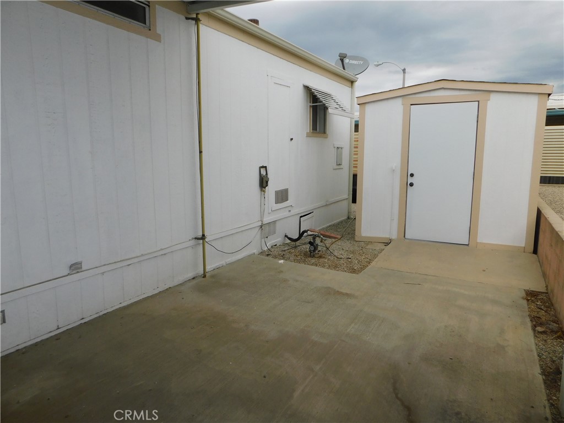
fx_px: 375
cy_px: 212
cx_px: 282
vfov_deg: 58.9
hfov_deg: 73.9
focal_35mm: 23
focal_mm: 4
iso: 125
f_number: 3
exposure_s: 1/1250
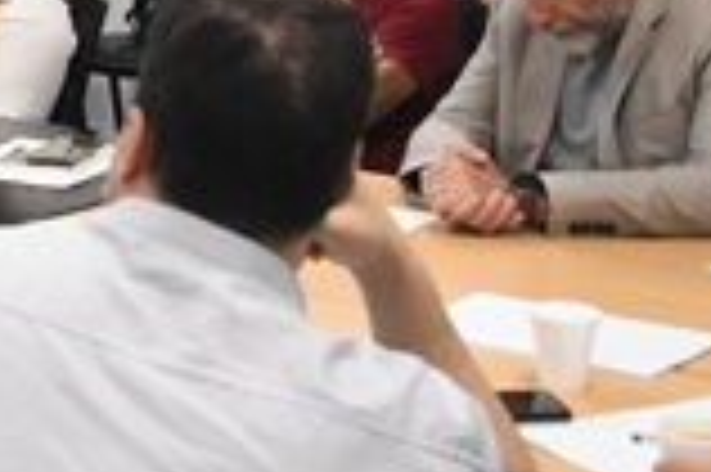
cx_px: -346
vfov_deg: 12.6
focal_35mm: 105
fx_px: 2073
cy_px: -137
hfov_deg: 17.5
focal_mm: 17
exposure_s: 1/500
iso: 4000
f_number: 2.8
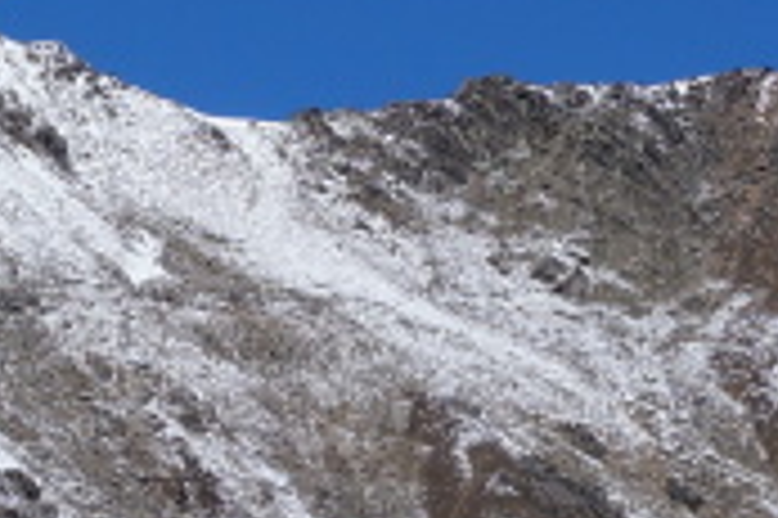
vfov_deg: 4.7
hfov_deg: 7.0
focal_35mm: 293
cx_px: 166
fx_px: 6325
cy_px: -194
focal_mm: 33
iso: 100
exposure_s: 1/250
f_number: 13
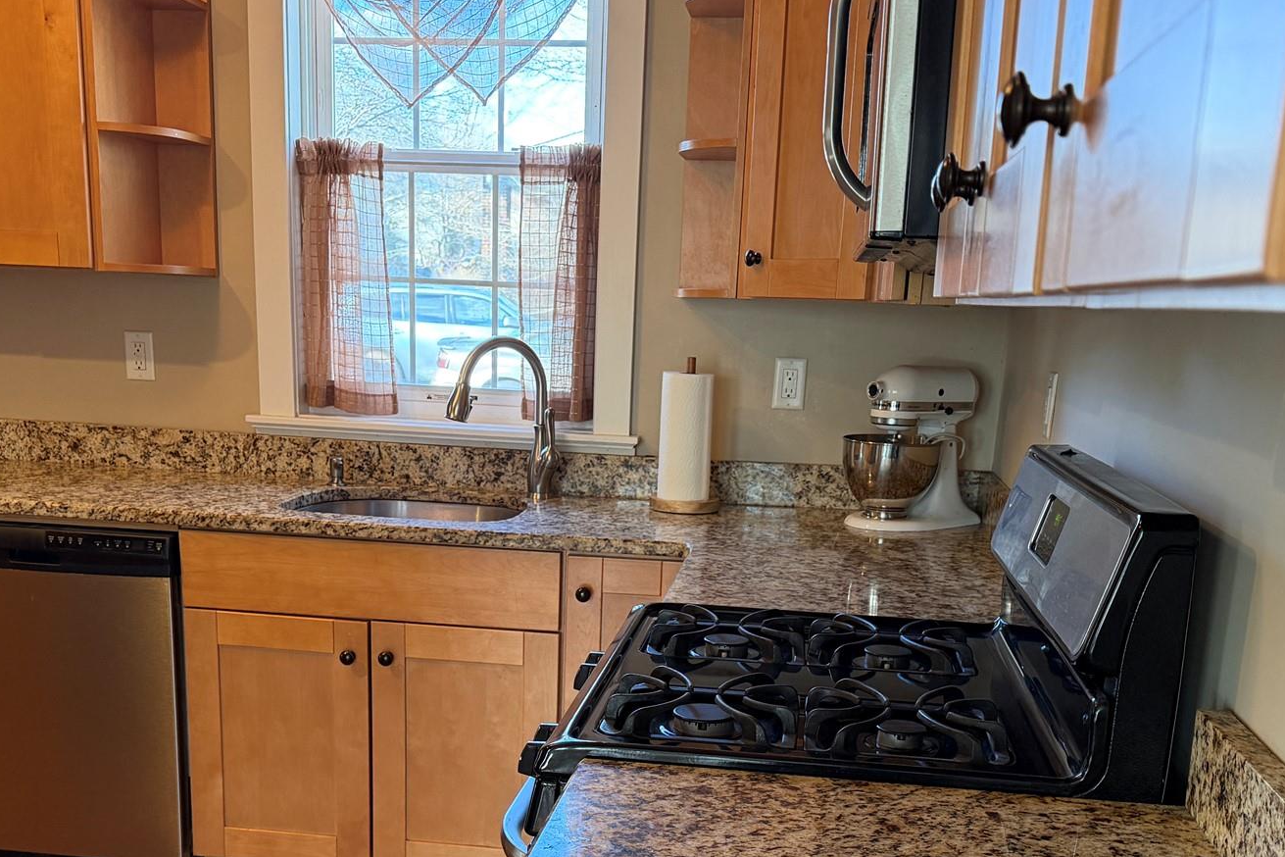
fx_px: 1392
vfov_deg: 33.3
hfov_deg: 49.5
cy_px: 672
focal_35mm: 39
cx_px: 617
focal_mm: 6.76
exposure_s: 1/60
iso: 250
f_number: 1.78
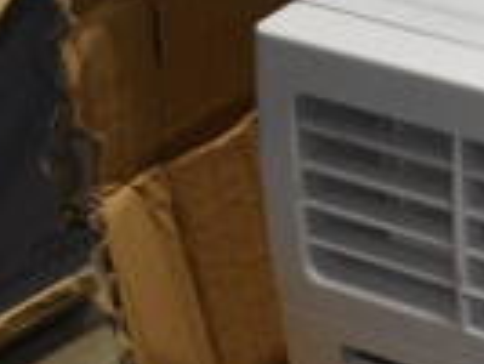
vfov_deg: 12.2
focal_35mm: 119
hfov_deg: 13.5
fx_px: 1665
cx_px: 1048
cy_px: 433
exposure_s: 1/125
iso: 2000
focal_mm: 18
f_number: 3.5
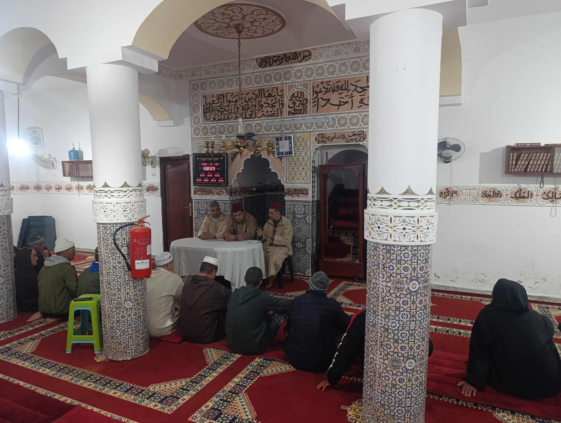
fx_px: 373
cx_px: 280
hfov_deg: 73.8
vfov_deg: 59.0
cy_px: 212
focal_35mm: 23
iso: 2000
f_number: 1.6
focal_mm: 6.14
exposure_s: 1/25
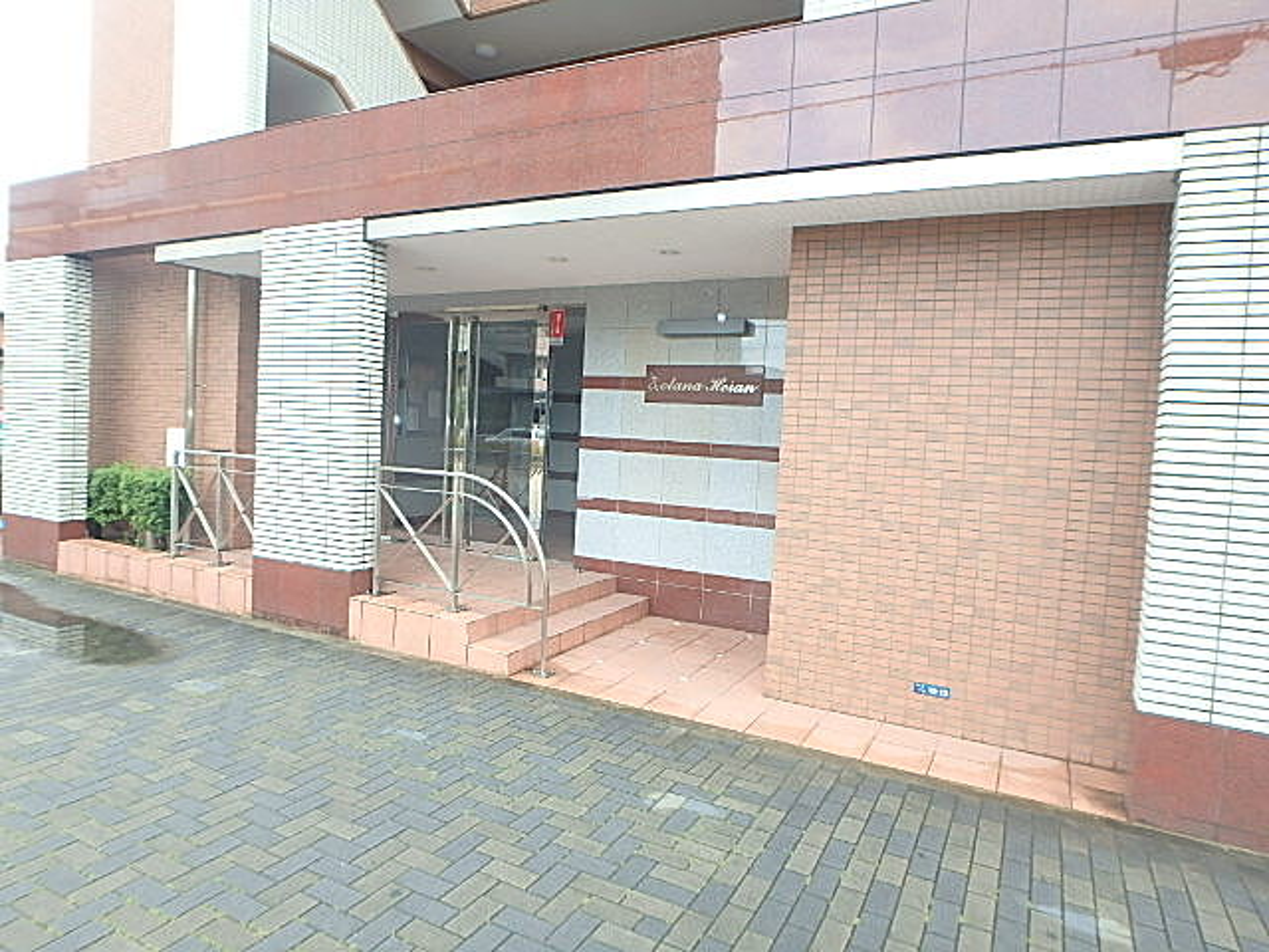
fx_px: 770
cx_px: 634
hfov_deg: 79.0
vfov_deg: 63.4
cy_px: 476
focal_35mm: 21
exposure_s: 1/60
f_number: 3.5
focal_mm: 3.7
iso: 125
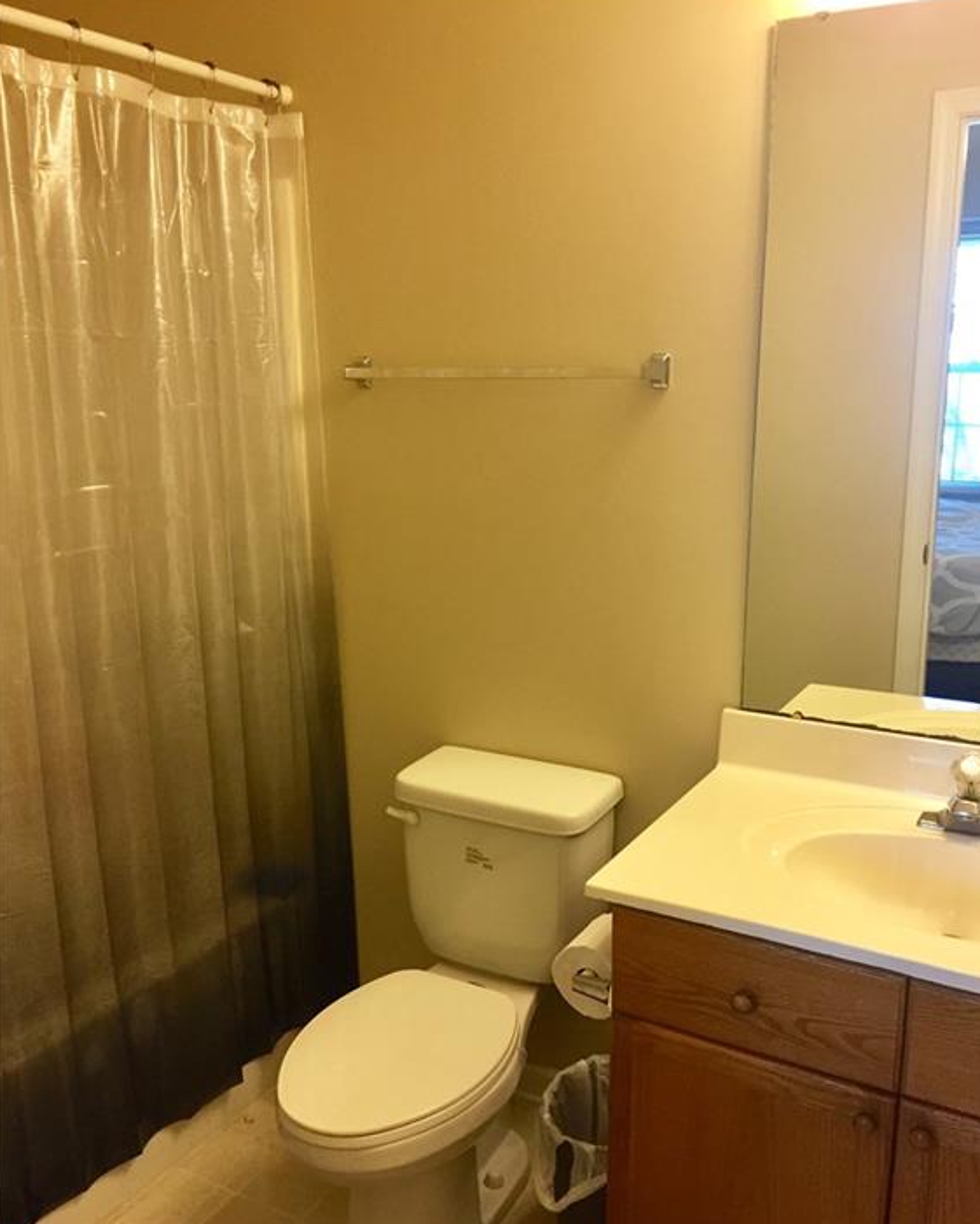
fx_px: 1124
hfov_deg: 47.1
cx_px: 500
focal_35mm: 31
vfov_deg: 57.1
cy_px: 657
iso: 50
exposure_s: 1/30
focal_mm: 4.15
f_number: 2.2
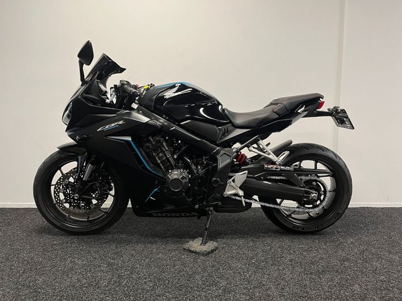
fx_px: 302
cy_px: 150
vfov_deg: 53.1
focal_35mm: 26
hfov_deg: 67.3
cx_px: 201
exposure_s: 1/50
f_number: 1.6
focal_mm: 5.1
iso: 100
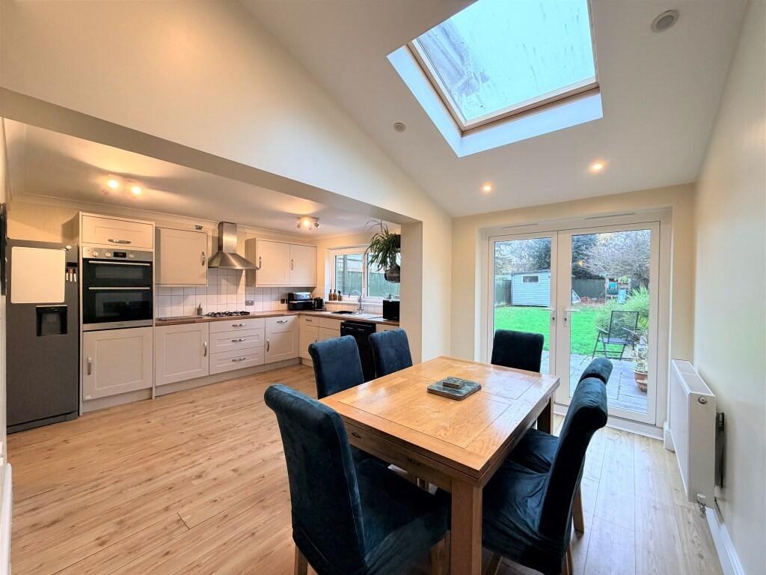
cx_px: 383
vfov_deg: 85.7
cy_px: 288
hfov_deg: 102.1
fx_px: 310
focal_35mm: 14
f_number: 2.2
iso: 250
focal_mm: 2.22
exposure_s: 1/100
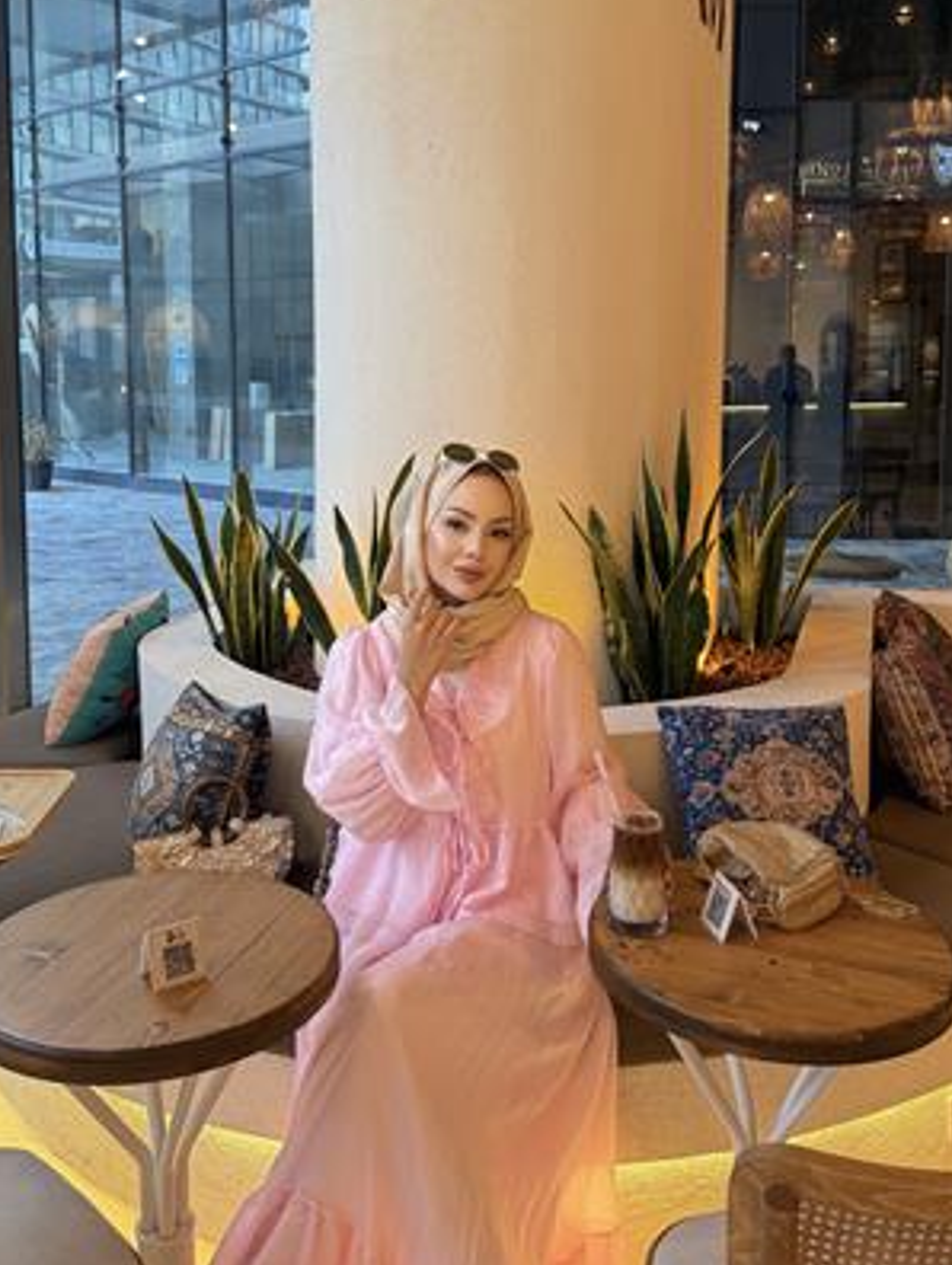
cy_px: 634
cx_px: 463
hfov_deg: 55.0
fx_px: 915
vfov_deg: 69.3
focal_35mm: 25
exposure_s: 1/50
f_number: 1.78
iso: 125
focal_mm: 6.76
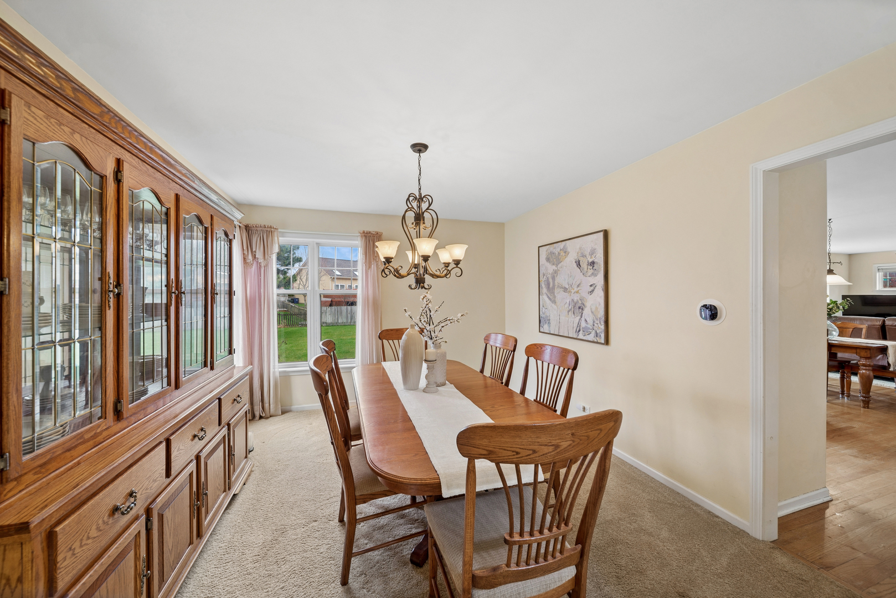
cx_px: 448
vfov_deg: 77.4
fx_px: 373
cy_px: 299
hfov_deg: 100.4
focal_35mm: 15
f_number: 8
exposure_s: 1/13
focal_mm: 15
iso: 400
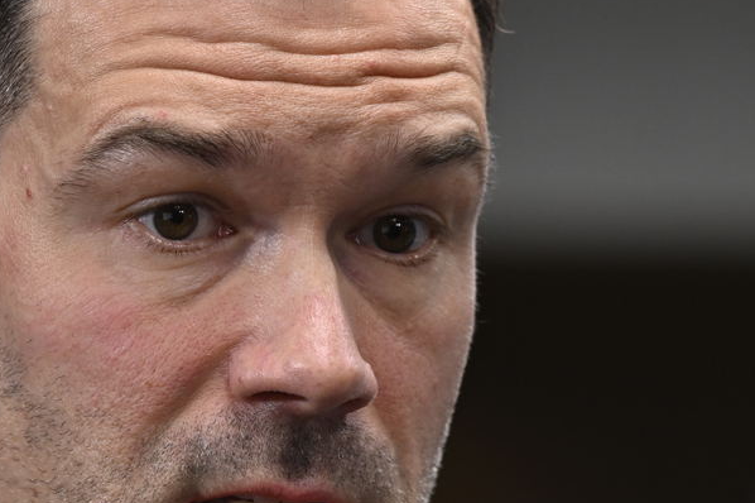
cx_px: 385
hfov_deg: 6.2
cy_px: 271
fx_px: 6917
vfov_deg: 4.2
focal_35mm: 330
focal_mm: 145
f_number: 4
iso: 500
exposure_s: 1/200
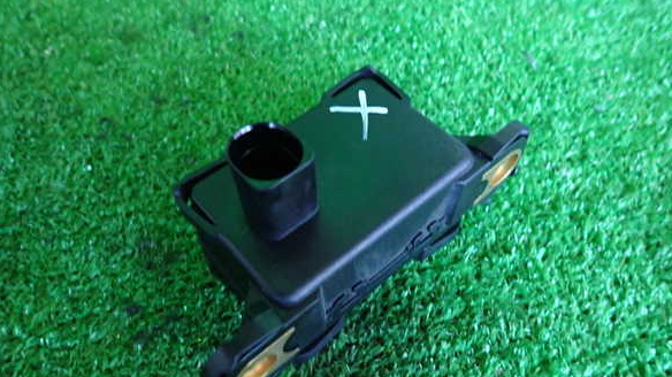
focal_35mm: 28
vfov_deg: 41.3
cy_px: 225
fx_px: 499
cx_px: 338
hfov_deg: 67.9
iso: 500
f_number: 2
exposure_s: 1/30
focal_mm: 4.5
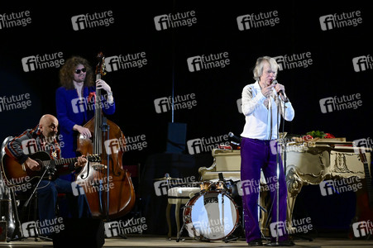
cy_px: 124
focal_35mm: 122
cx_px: 186
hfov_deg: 16.8
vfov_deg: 11.2
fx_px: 1263
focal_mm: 122
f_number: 4.5
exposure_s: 1/320
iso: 8000
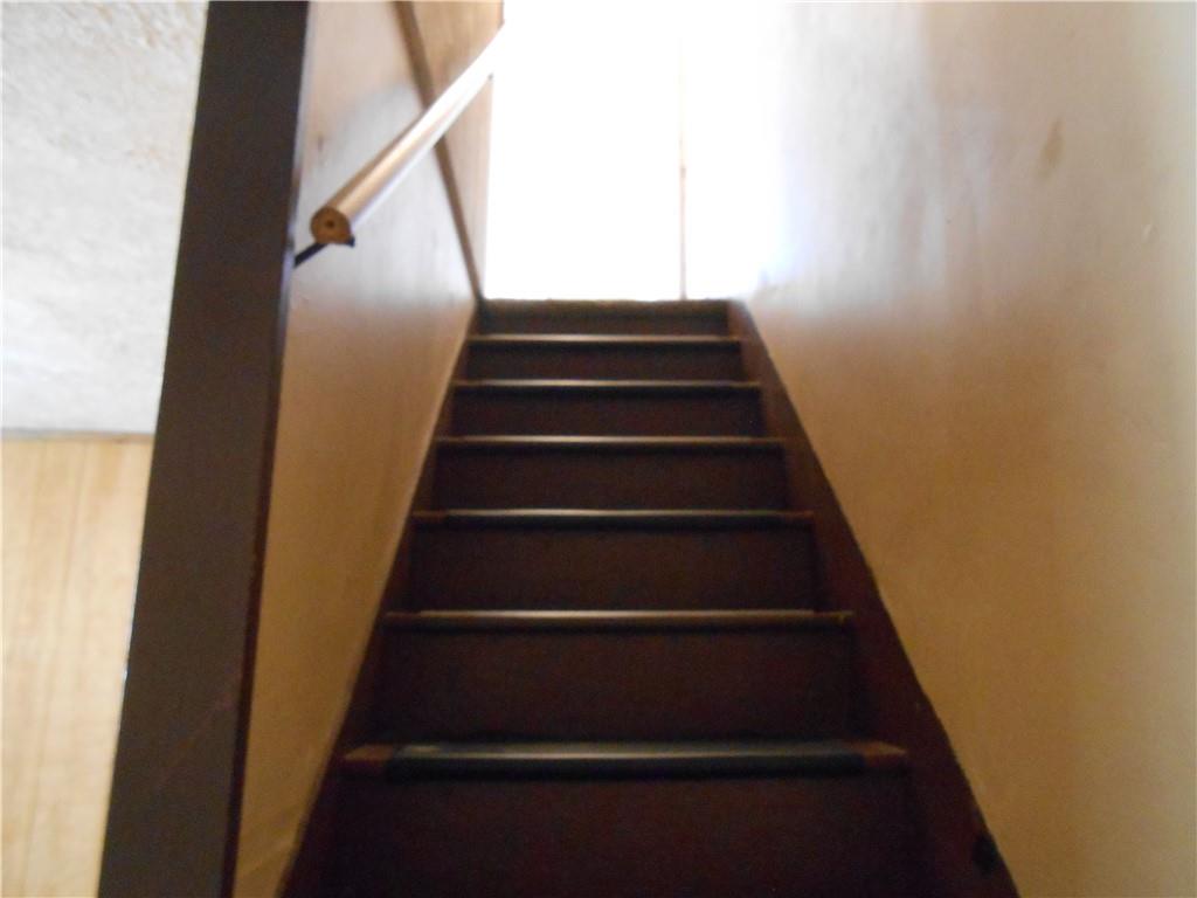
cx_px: 598
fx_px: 899
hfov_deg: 67.3
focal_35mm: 26
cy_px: 449
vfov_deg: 53.1
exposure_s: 1/13
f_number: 3.5
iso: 800
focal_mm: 4.6
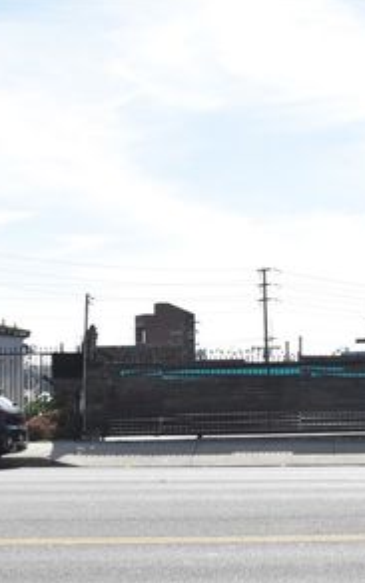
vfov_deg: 27.1
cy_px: 326
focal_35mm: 76
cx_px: 475
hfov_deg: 16.3
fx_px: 1205
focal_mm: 29
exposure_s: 1/4000
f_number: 10
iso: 1600
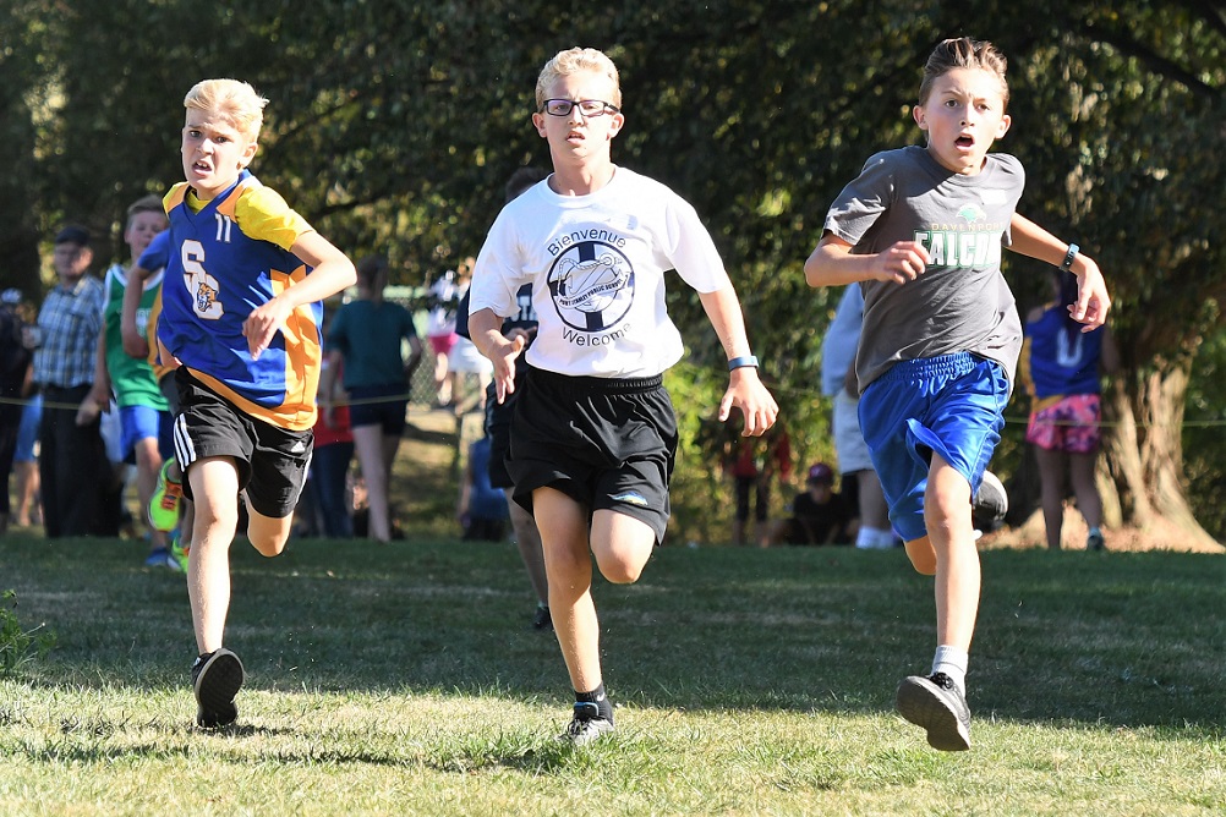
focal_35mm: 180
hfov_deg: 11.4
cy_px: 408
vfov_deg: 7.6
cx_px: 613
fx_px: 6130
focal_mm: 120
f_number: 4.5
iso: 320
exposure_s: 1/800
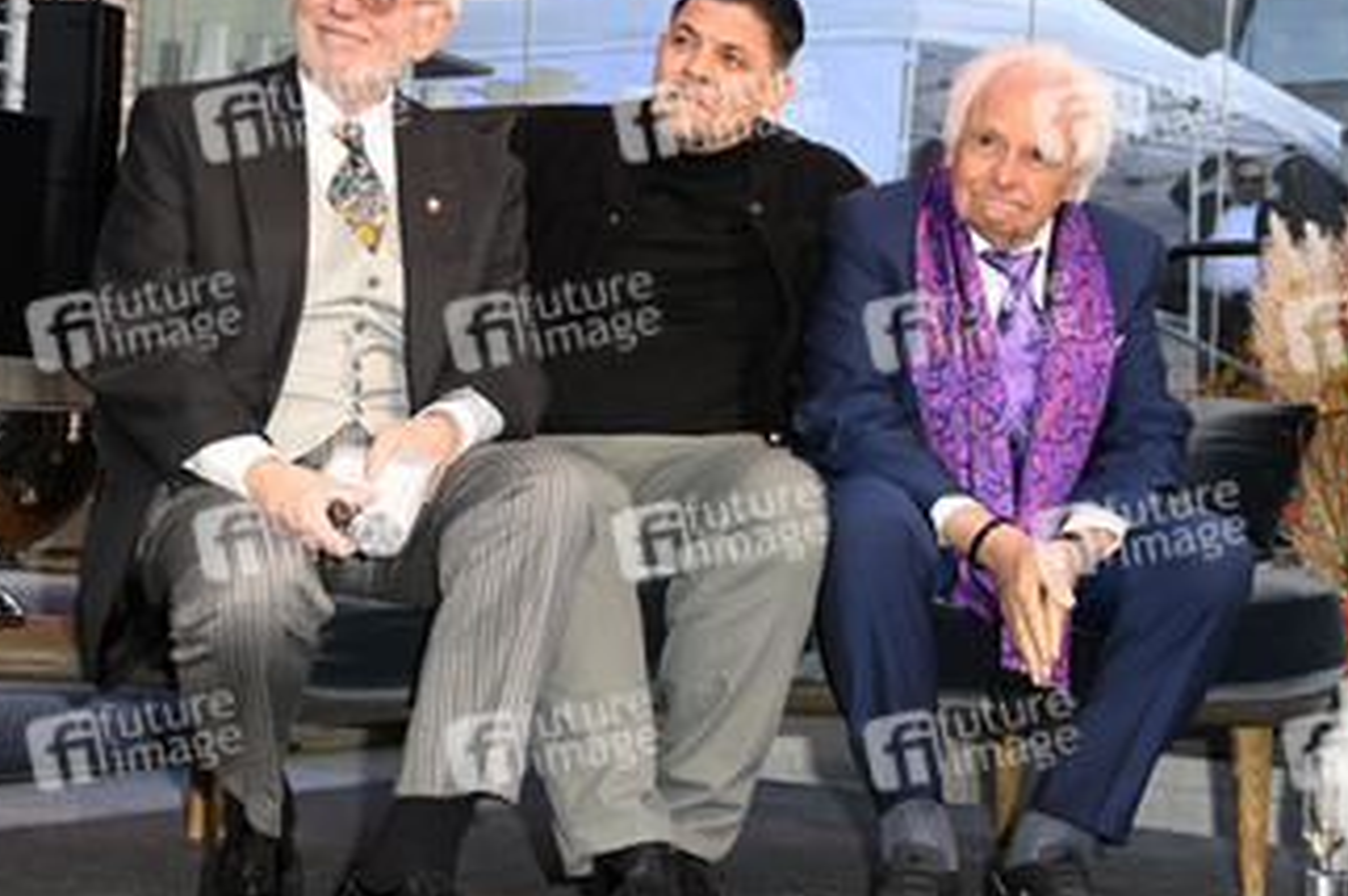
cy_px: 427
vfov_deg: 21.5
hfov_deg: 31.9
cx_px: 609
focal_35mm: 63
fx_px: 2357
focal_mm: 45
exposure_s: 1/200
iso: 400
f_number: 5.6
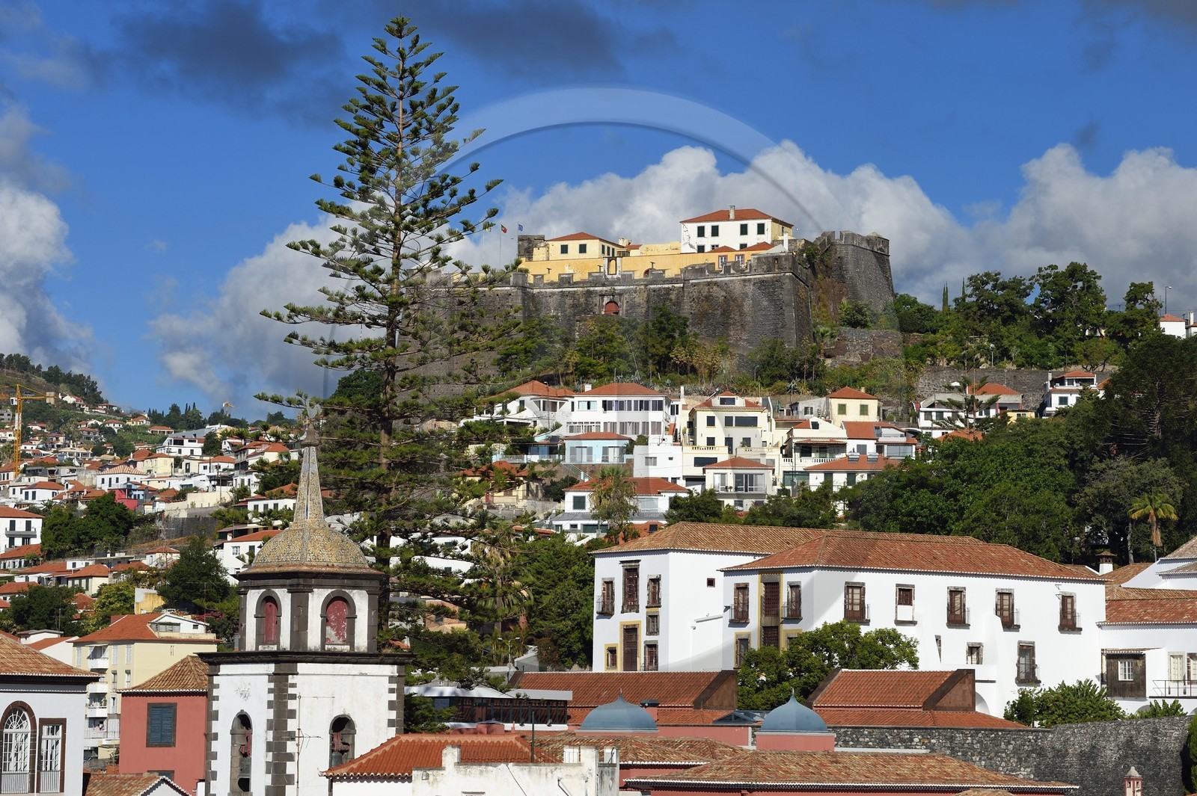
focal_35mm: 112
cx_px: 598
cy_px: 398
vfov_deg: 12.2
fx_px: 3722
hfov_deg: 18.3
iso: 200
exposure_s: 1/500
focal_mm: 112
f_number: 11
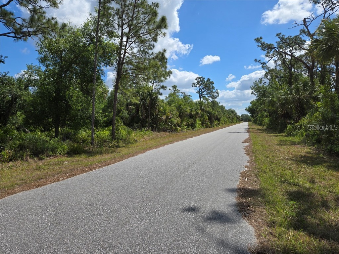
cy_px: 127
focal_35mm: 23
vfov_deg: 58.9
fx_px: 225
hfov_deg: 73.9
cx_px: 170
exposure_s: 1/2820
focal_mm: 5.4
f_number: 1.8
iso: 25
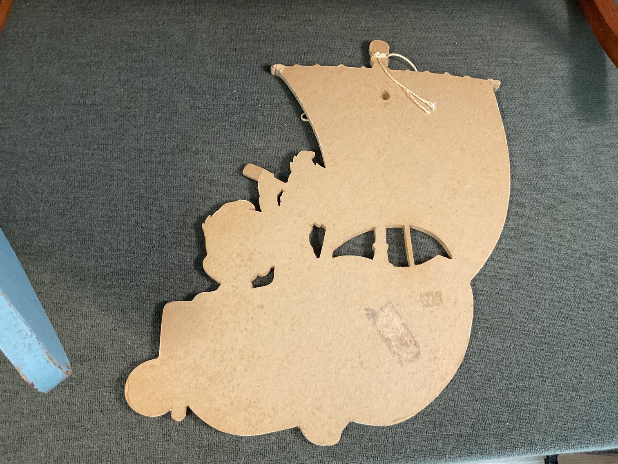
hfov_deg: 61.7
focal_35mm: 29
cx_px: 309
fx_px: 518
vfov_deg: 48.2
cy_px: 232
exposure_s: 1/60
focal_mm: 3
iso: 250
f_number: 1.8
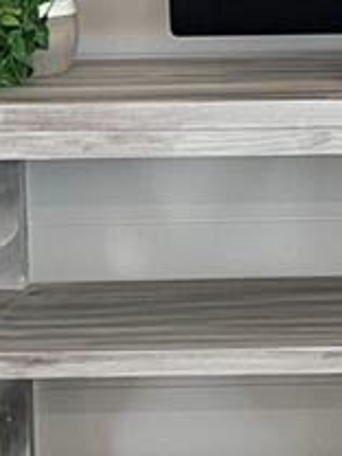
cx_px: 581
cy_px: -18
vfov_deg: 13.0
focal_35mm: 150
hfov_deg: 9.5
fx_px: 1976
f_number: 1.5
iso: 80
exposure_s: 1/60
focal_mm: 5.7
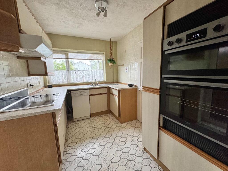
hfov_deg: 102.1
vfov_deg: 85.7
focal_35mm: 14
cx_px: 114
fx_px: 92
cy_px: 86
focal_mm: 2.22
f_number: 2.2
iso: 200
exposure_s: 1/50
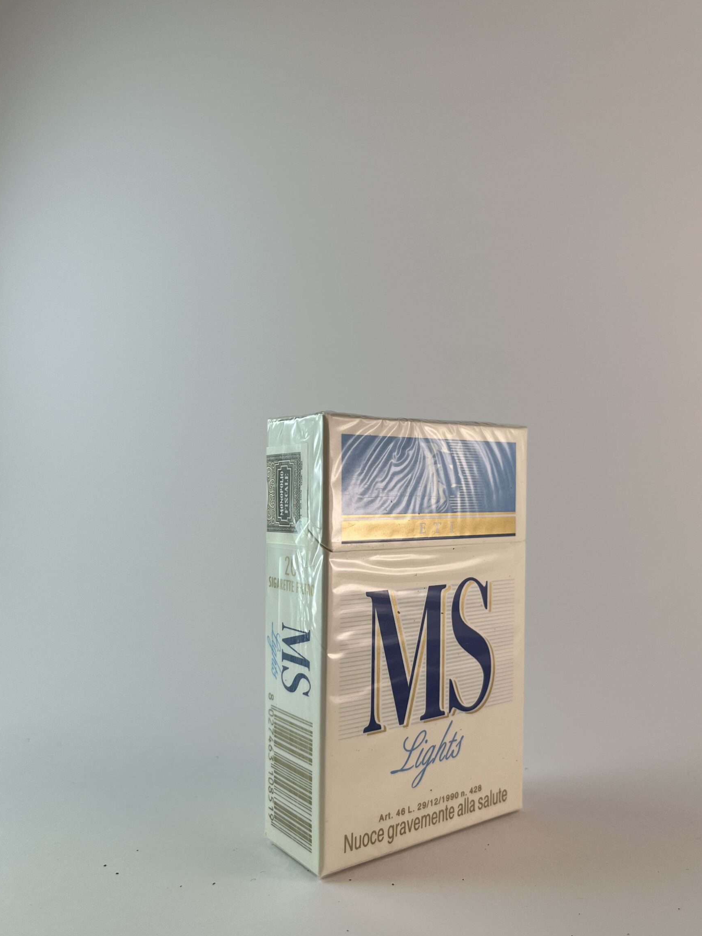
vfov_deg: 61.7
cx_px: 381
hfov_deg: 48.2
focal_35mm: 29
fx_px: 784
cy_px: 482
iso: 50
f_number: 1.6
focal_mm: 5.1
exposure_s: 1/467
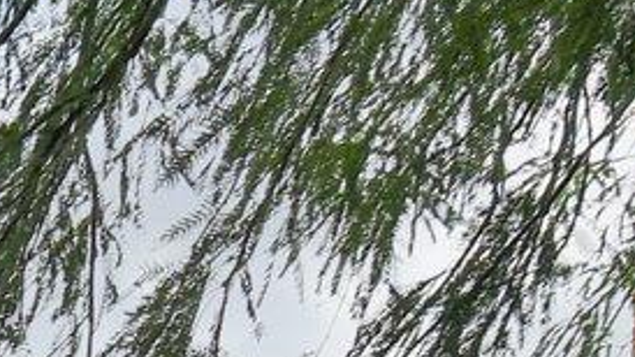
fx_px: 2508
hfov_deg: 10.8
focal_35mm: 149
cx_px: -1147
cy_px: 1438
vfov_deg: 6.5
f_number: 8
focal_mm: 13
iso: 100
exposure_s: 1/500
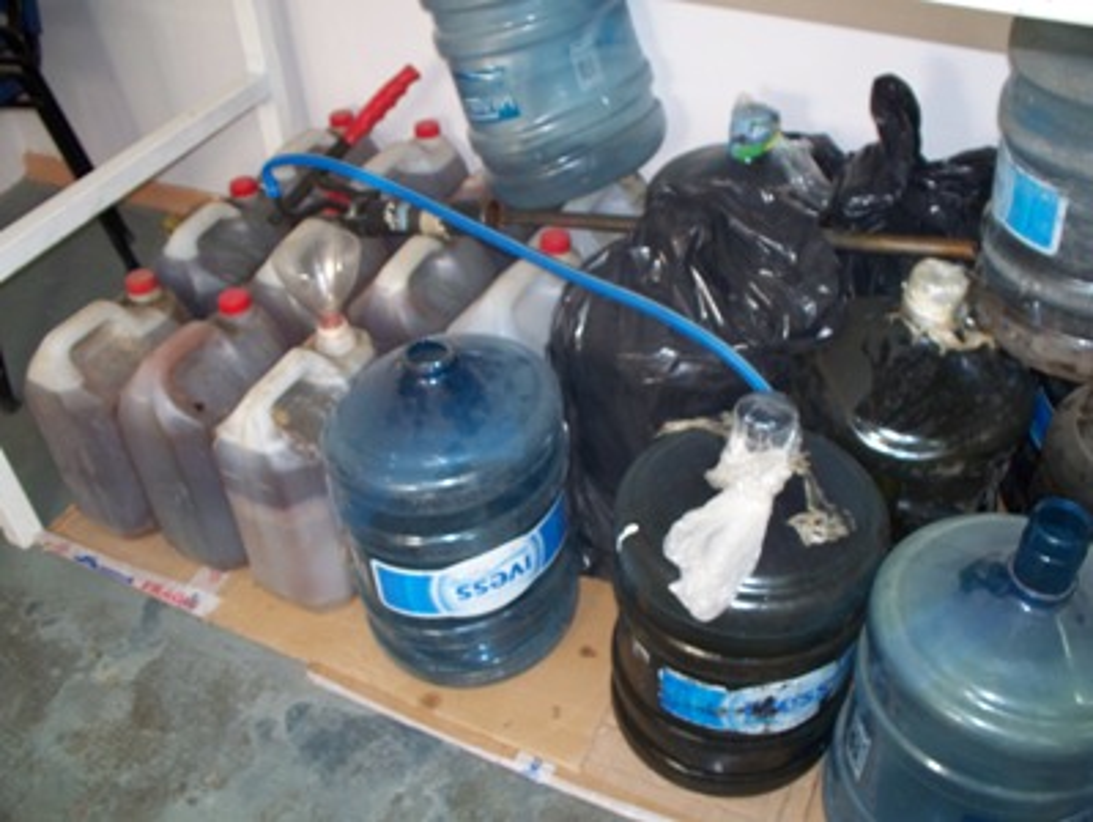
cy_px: 411
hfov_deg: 51.3
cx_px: 546
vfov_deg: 39.7
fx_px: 1138
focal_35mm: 36
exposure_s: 1/30
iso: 200
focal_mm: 7.54
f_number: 2.8
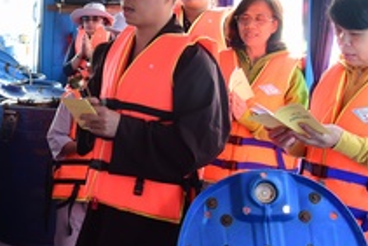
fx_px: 757
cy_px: 80
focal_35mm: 74
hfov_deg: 24.9
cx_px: -63
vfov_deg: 18.4
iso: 640
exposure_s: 1/100
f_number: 5.6
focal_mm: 24
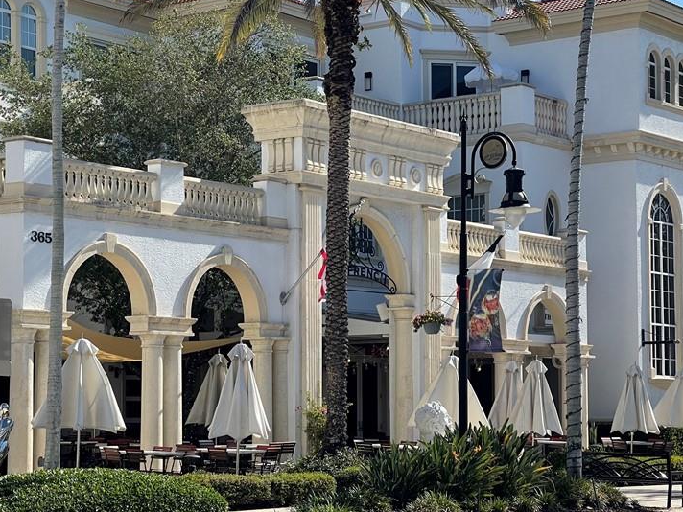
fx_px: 1815
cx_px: 333
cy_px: 283
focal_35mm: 92
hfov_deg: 21.3
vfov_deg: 16.1
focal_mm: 7.5
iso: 20
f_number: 2.2
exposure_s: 1/1074
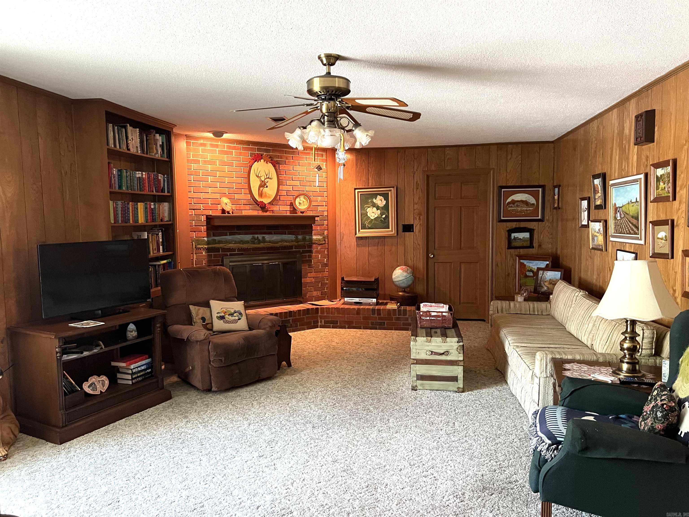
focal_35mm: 26
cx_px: 344
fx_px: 518
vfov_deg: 53.1
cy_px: 258
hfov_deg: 67.3
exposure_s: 1/60
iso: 500
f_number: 1.5
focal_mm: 5.7
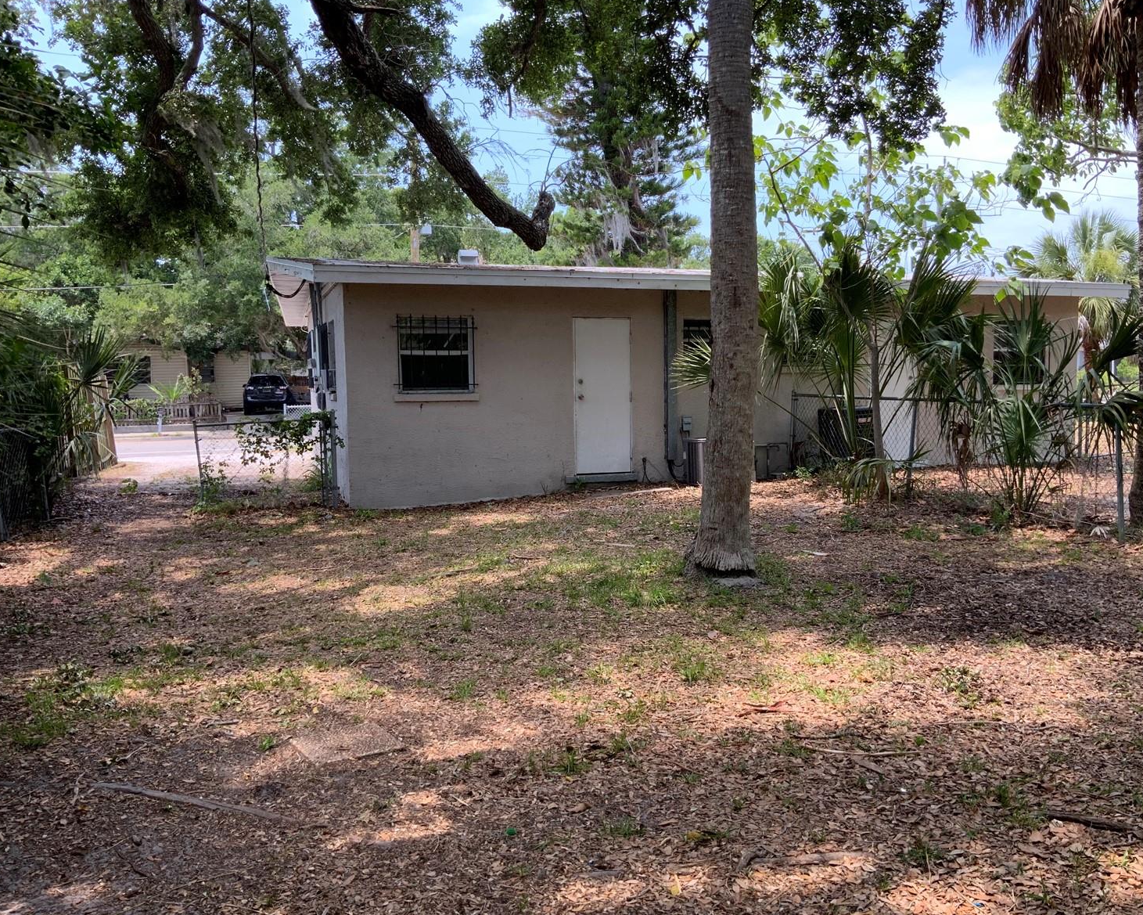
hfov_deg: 57.1
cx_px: 616
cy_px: 459
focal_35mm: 31
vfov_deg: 47.1
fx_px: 1049
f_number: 1.8
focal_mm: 3
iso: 16
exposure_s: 1/270
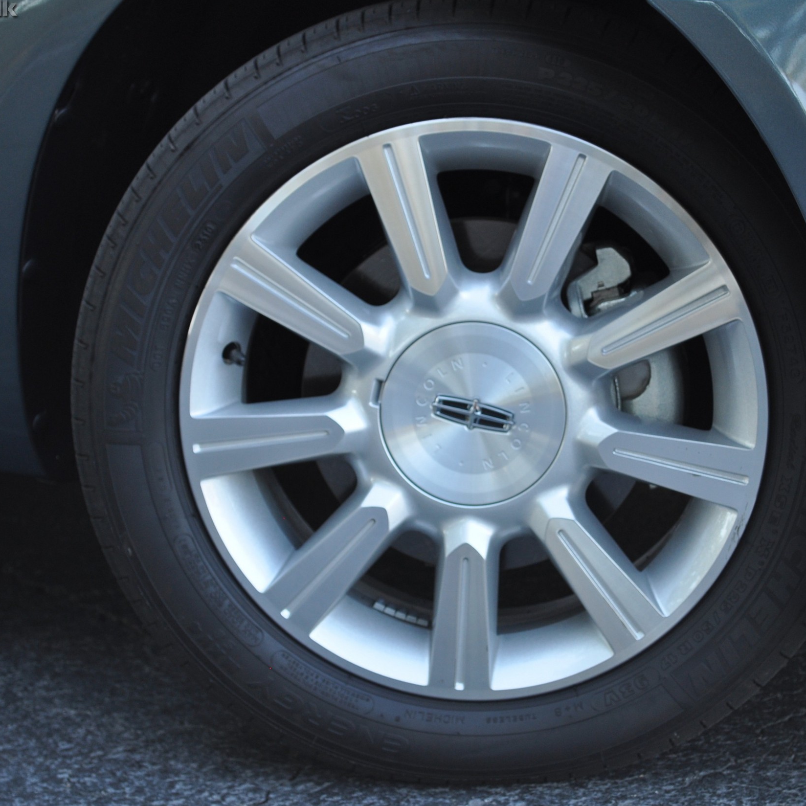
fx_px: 2239
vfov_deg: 20.4
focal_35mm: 85
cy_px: 403
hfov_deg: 20.4
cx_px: 519
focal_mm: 44
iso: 400
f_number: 5.3
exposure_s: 1/80
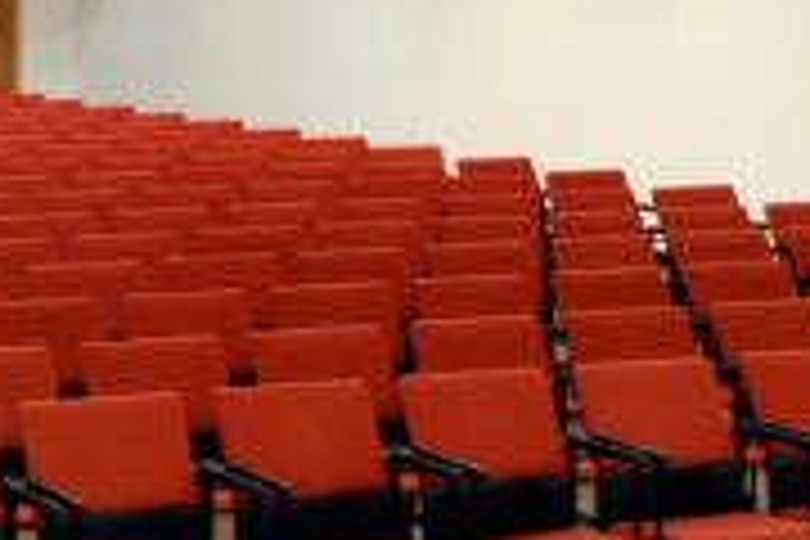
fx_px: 2722
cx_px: -43
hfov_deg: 16.5
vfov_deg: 11.2
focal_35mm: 121
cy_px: -16
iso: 640
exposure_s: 1/8
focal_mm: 32
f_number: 7.1
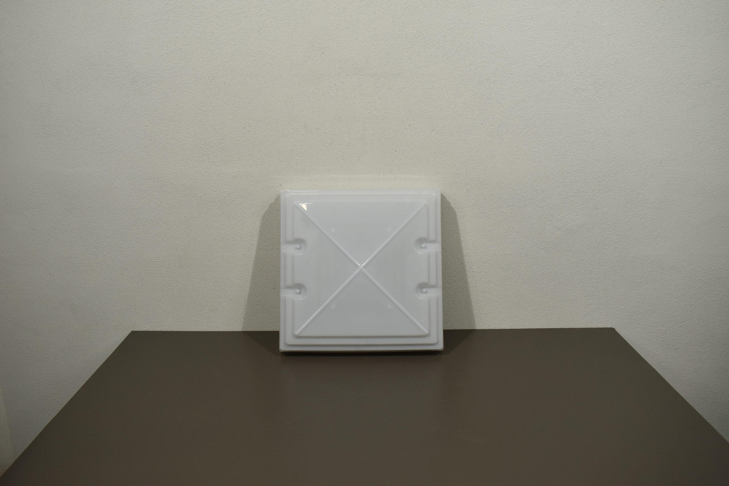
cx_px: 364
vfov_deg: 41.7
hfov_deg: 59.5
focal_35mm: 32
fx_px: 638
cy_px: 243
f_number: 5.6
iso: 360
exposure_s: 1/125
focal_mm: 21
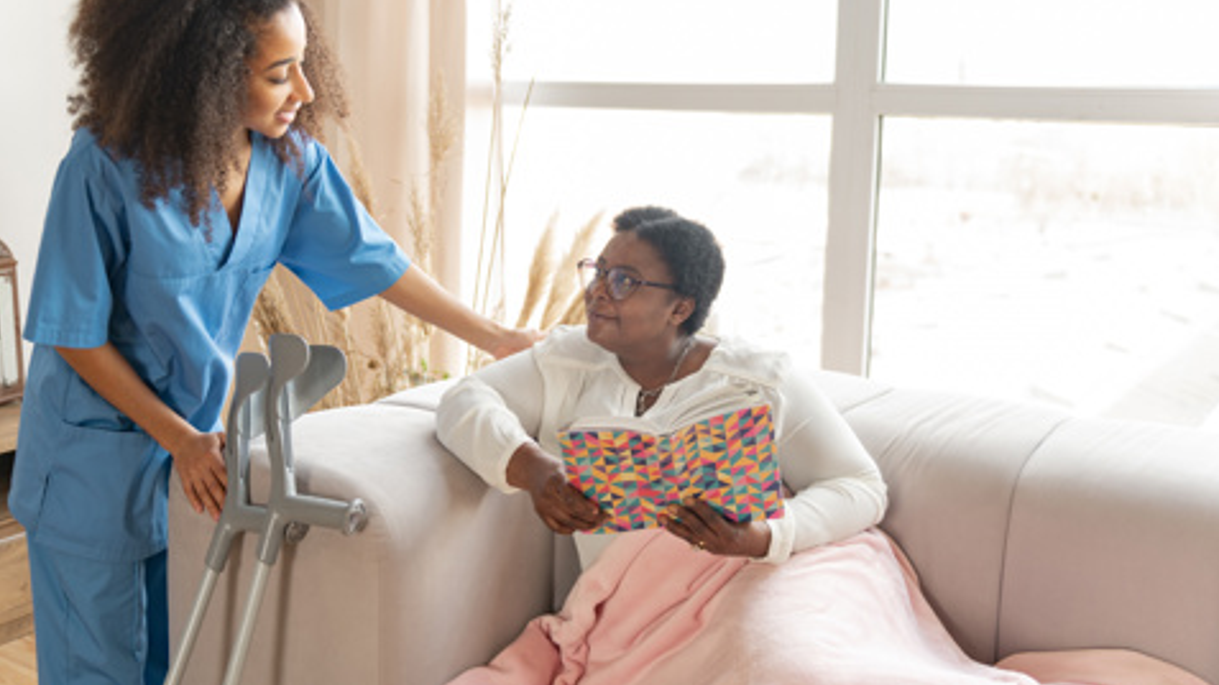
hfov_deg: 50.4
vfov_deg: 29.7
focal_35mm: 40
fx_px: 1293
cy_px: 308
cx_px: 560
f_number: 2.8
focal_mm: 35
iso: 250
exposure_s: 1/160
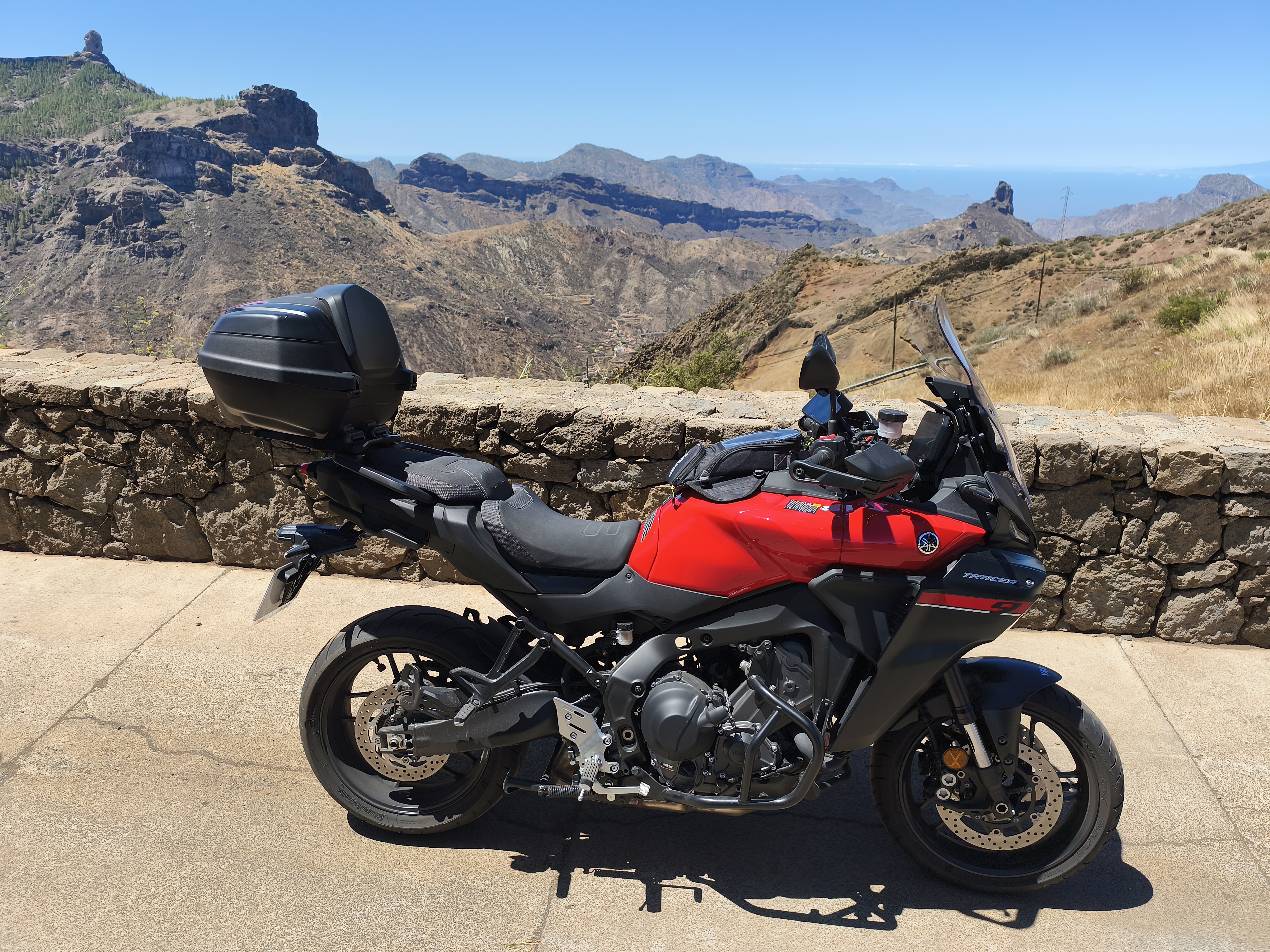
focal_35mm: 23
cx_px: 635
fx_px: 844
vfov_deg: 58.9
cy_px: 476
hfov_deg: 73.9
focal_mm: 6.14
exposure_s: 1/878
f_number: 1.65
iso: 50
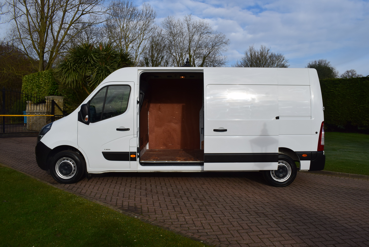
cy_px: 124
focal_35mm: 30
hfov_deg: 61.9
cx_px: 184
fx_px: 308
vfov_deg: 43.7
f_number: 11
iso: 320
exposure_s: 1/500
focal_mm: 20
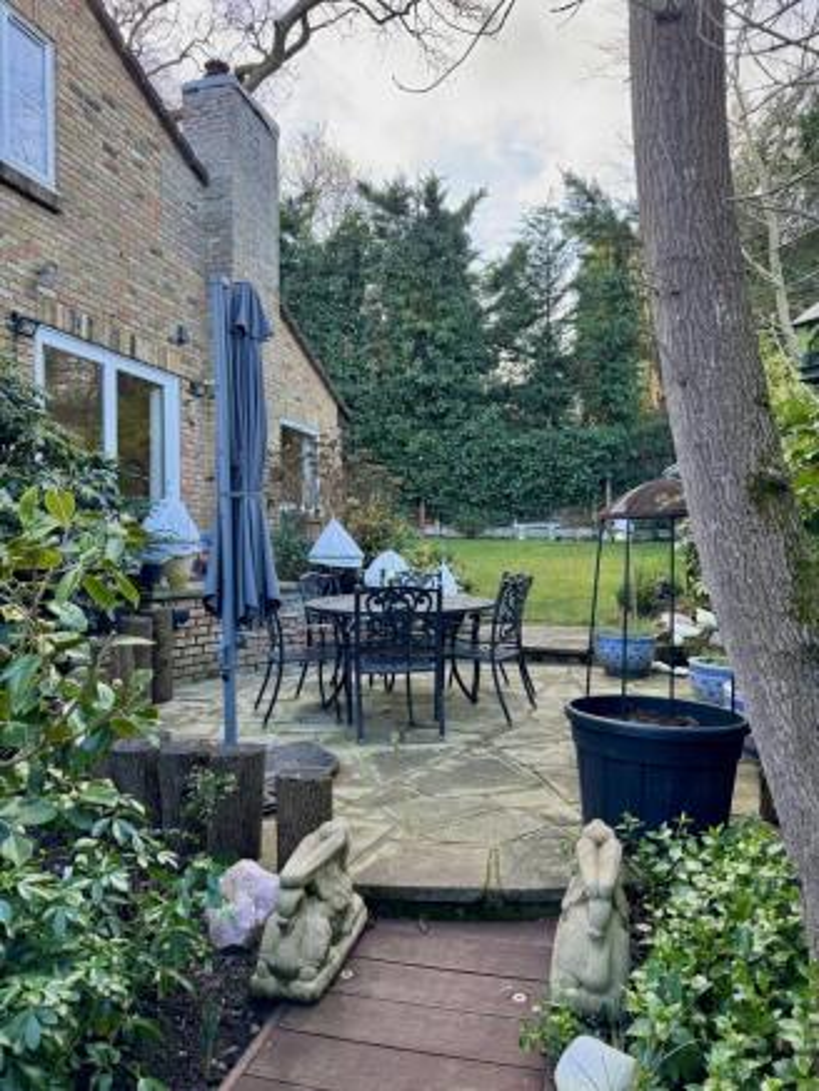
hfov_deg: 56.8
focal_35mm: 24
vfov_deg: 71.6
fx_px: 757
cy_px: 546
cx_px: 410
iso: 50
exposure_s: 1/135
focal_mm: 6.76
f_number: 1.78
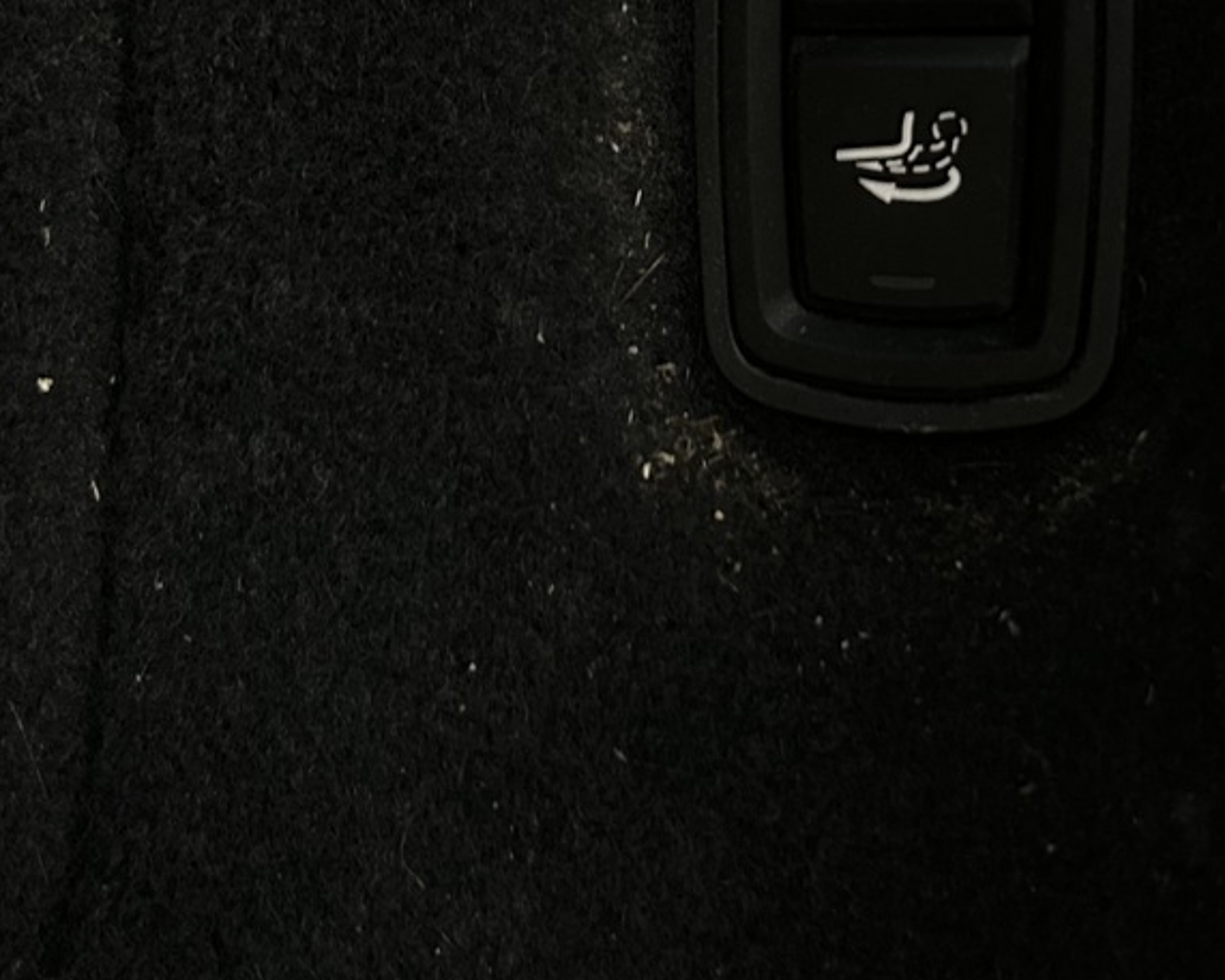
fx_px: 2321
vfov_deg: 23.1
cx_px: 629
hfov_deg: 29.6
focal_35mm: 64
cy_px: 60
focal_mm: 5.7
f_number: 1.5
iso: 640
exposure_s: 1/33
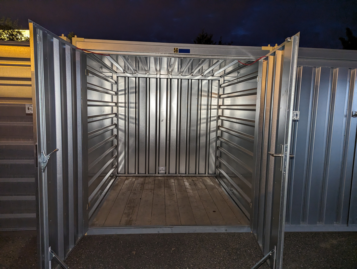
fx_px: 248
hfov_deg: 71.5
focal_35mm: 24
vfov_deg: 56.9
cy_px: 134
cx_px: 178
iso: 692
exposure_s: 1/25
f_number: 1.85
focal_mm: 6.81
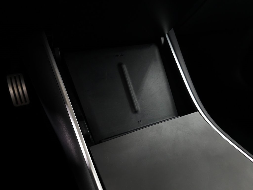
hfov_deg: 73.9
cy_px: 95
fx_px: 168
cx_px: 126
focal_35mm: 23
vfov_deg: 58.9
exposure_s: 1/40
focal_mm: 6.3
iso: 320
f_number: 1.7
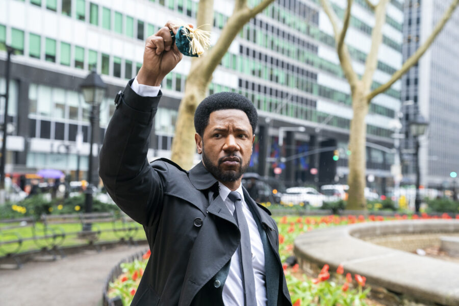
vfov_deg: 26.5
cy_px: 153
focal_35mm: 51
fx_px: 650
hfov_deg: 38.9
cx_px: 230
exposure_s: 1/400
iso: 1000
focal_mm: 51
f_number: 3.5
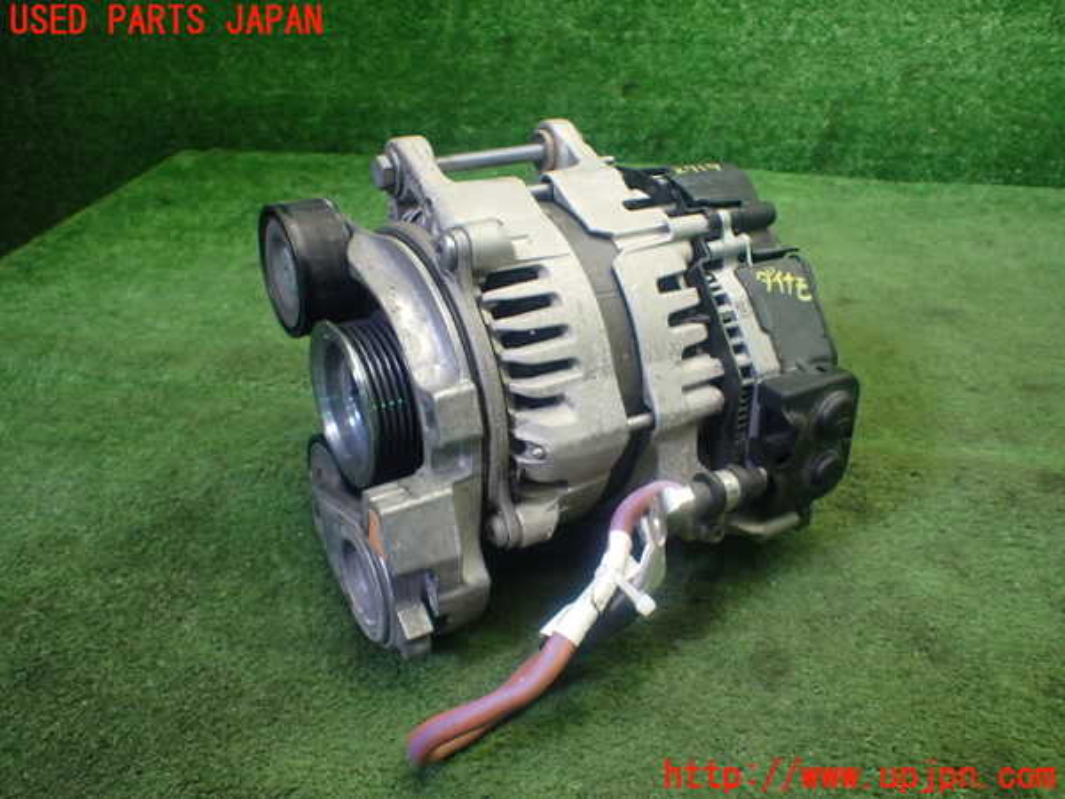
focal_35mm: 30
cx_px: 532
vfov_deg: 46.8
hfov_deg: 60.0
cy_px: 400
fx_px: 923
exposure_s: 1/125
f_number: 2.3
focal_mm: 5.4
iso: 500
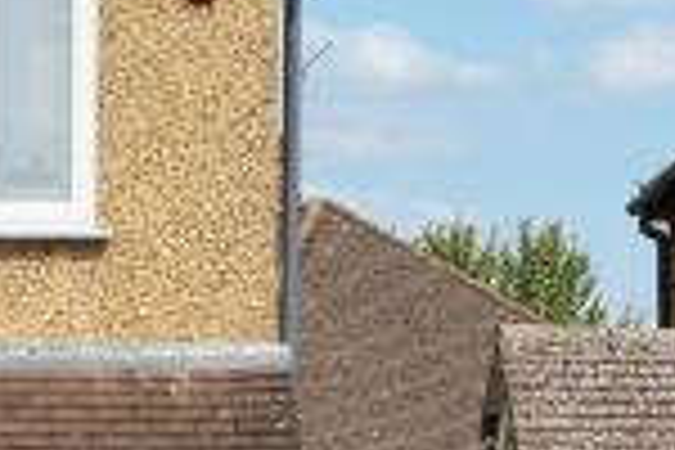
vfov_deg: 5.7
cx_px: 50
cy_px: 349
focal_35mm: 239
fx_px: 4481
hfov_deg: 8.6
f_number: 5.6
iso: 640
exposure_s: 1/2000
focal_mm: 35
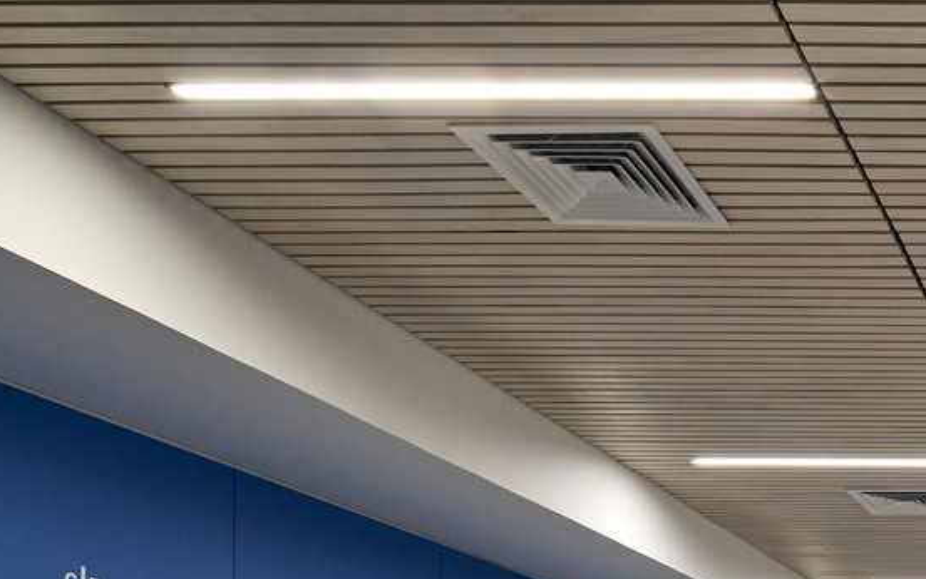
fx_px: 1186
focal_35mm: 47
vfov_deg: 23.2
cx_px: 1165
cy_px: 818
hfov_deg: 33.1
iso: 800
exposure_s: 1/25
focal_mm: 17
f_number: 11
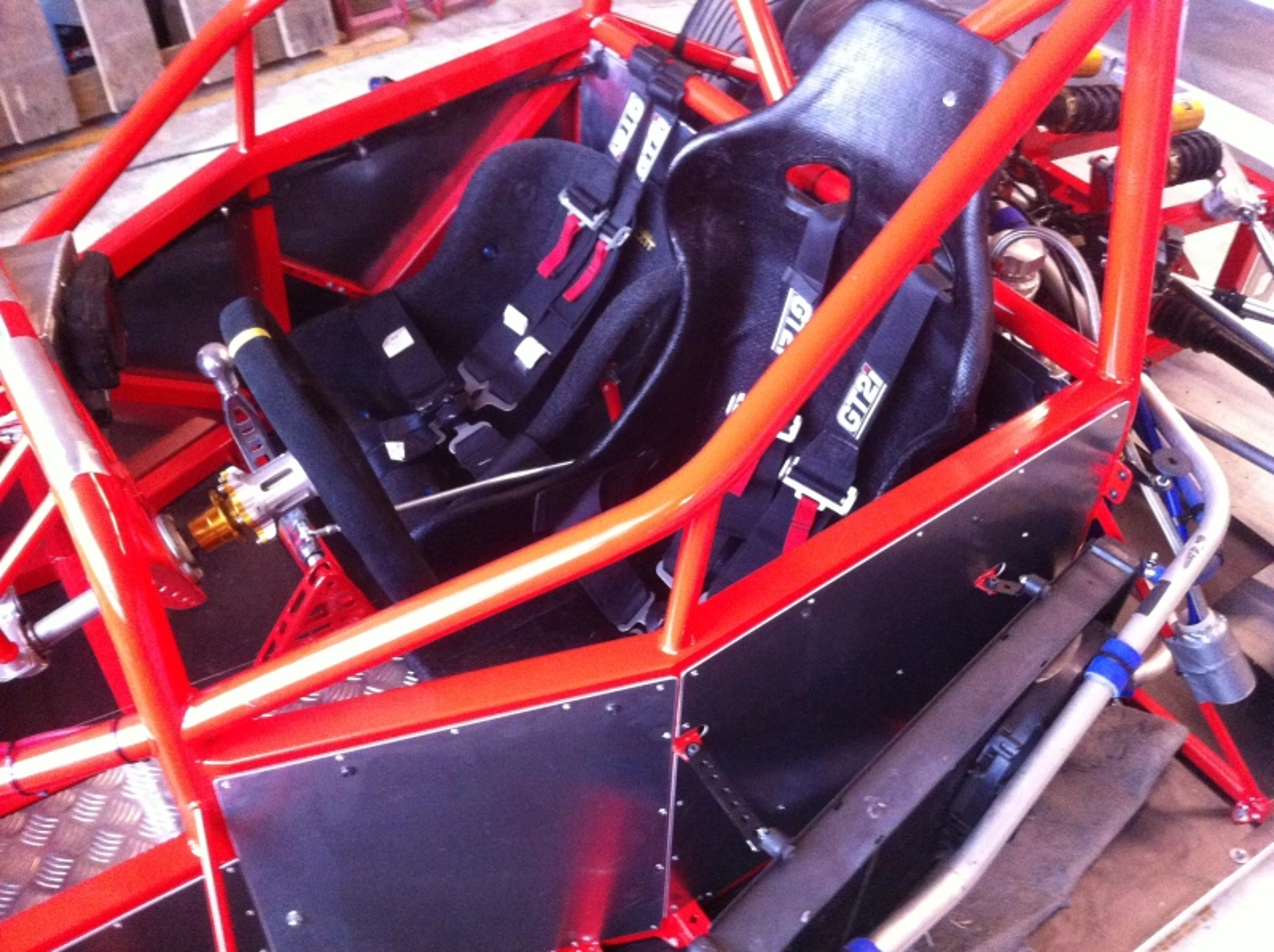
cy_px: 476
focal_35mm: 35
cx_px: 637
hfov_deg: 52.7
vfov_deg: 40.6
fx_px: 1287
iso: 500
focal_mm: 3.85
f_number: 2.8
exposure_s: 1/17
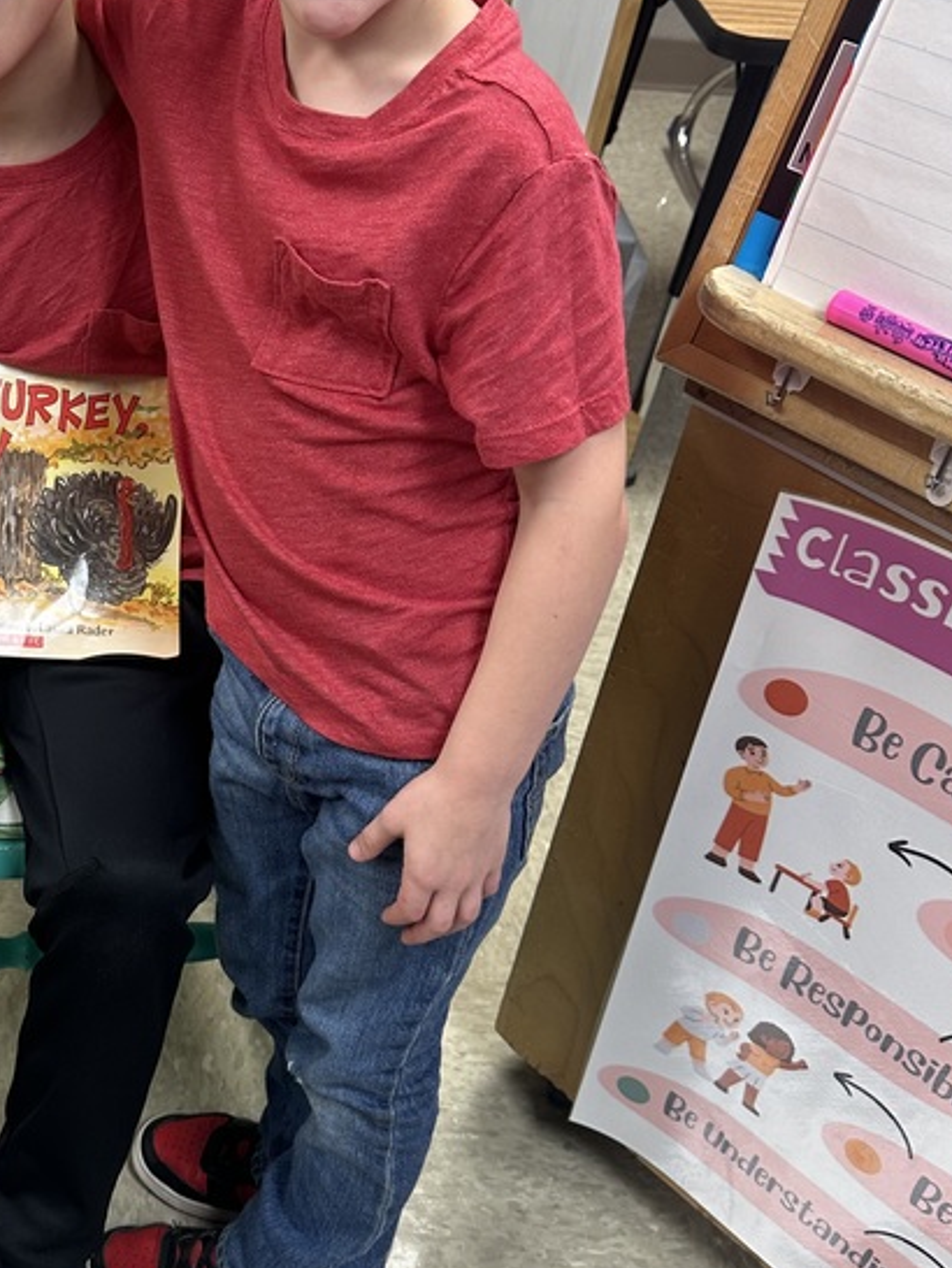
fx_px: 1649
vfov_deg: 42.0
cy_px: 597
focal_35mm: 45
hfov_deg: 30.8
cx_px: 95
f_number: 1.78
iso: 125
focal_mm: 6.86
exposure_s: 1/68
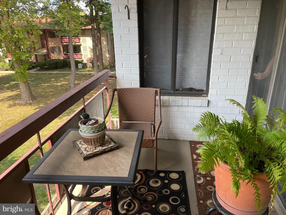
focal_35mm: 26
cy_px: 108
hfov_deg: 67.3
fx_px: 215
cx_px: 143
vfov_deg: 53.1
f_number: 1.6
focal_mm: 4.2
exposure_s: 1/217
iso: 32
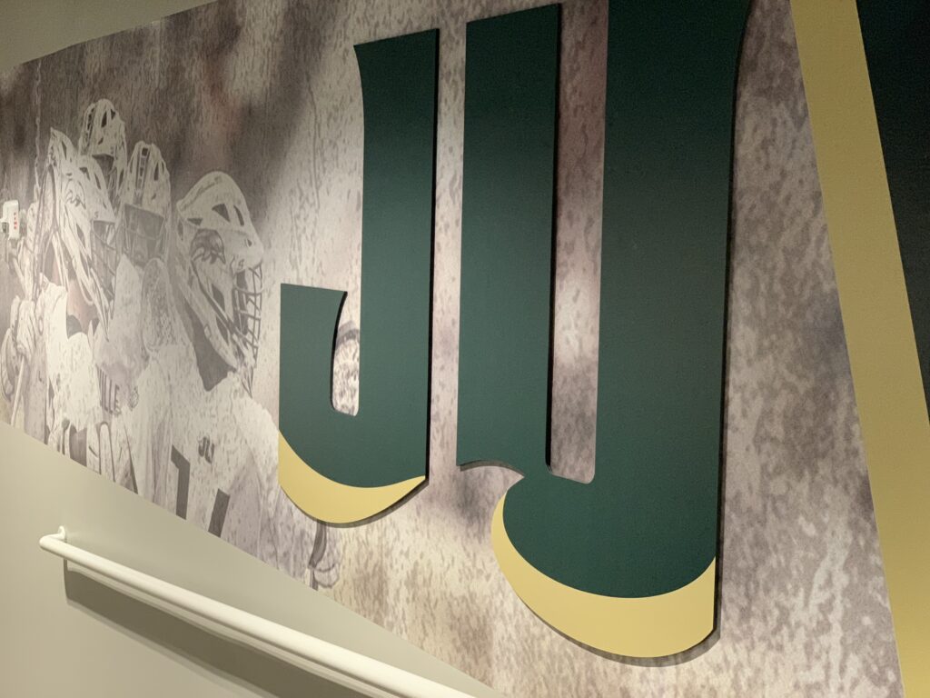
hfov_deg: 36.8
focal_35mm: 52
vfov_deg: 28.0
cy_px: 349
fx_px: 1397
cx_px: 465
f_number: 2.4
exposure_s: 1/55
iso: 400
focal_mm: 6
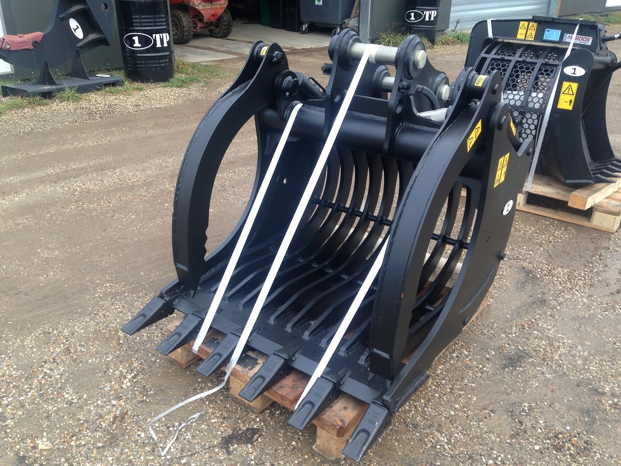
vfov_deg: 42.9
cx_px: 310
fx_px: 592
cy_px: 233
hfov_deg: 55.4
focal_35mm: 33
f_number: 2.4
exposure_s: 1/120
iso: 80
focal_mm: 4.12
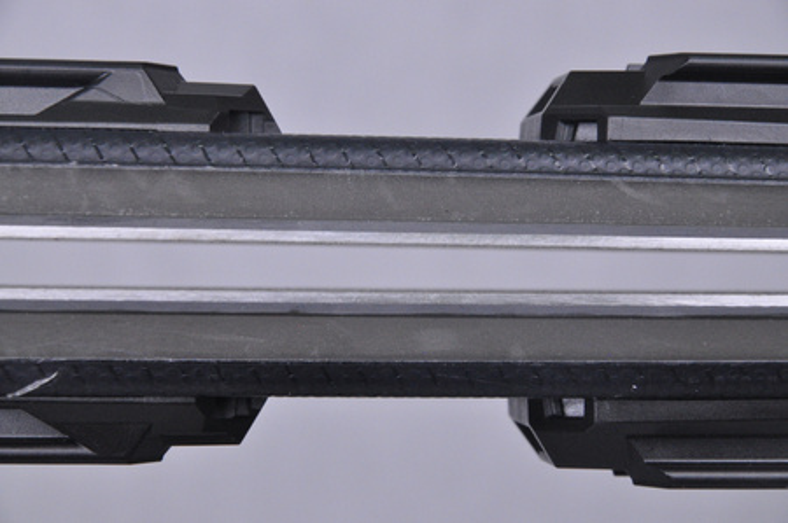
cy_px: 262
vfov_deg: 8.7
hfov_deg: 13.1
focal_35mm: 158
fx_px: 3444
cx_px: 394
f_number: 9.5
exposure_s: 1/125
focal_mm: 105
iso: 3200
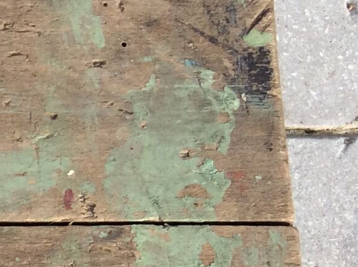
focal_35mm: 142
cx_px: -268
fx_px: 1466
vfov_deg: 10.3
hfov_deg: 12.8
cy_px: 253
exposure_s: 1/515
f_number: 2.4
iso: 32
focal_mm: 3.3
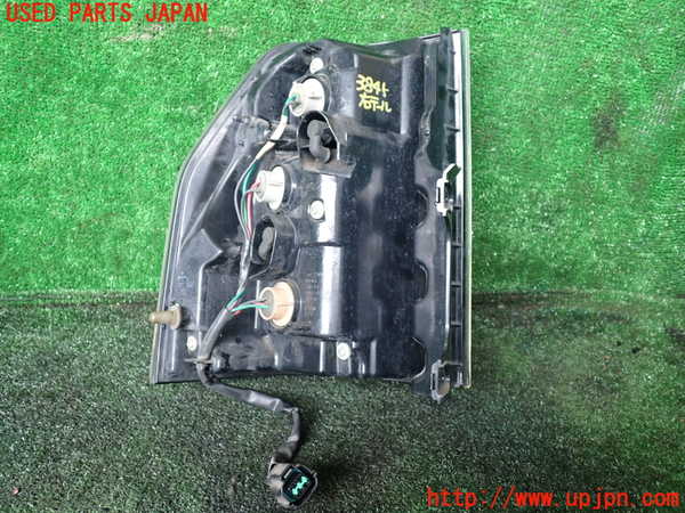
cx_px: 342
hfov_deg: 60.0
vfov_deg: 46.8
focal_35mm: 30
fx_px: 594
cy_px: 256
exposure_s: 1/40
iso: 200
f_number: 2.3
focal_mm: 5.4
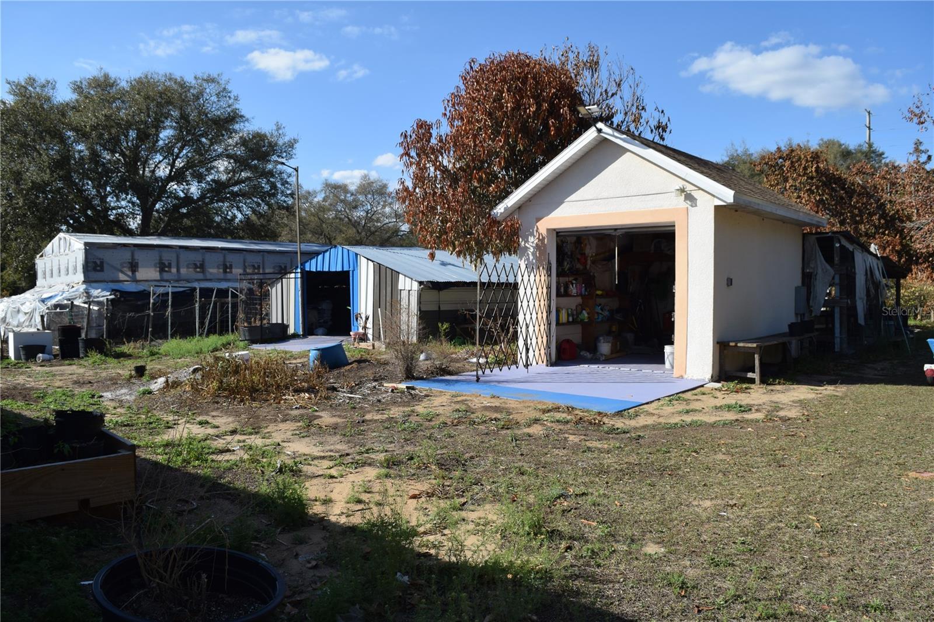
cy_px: 311
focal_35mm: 27
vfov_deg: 47.9
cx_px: 467
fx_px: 700
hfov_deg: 67.4
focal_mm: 18
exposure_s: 1/640
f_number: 8
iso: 200
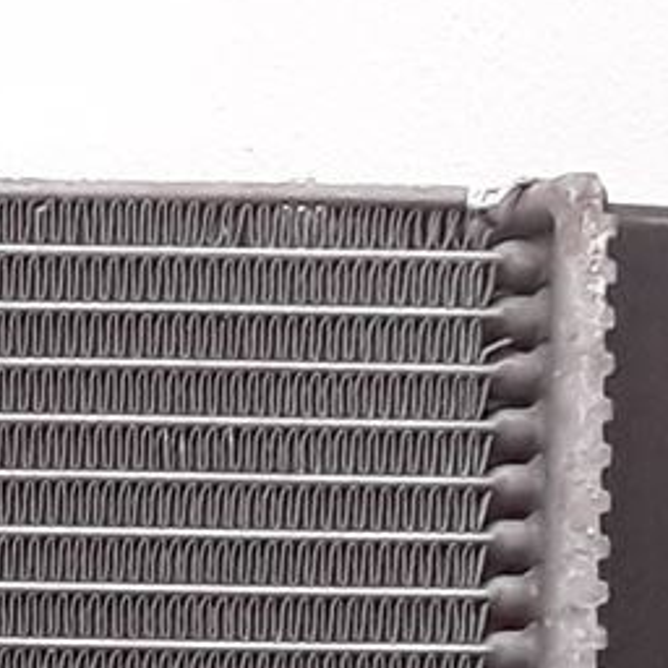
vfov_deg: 8.5
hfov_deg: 8.0
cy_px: 1130
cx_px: -1104
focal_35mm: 198
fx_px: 4323
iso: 100
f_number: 1.9
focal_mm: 2.91
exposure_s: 1/100
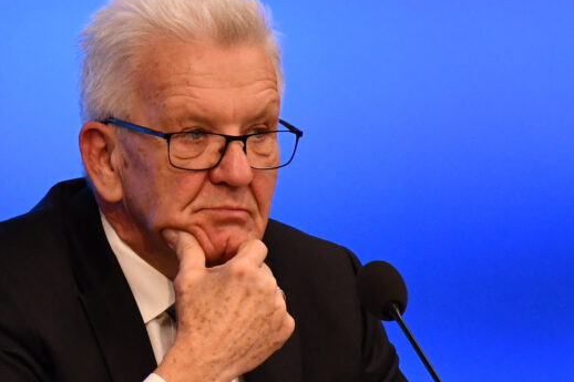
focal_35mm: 284
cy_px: 197
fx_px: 4527
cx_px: 192
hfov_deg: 7.3
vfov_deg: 4.8
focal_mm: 140
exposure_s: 1/250
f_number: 5.6
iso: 2000
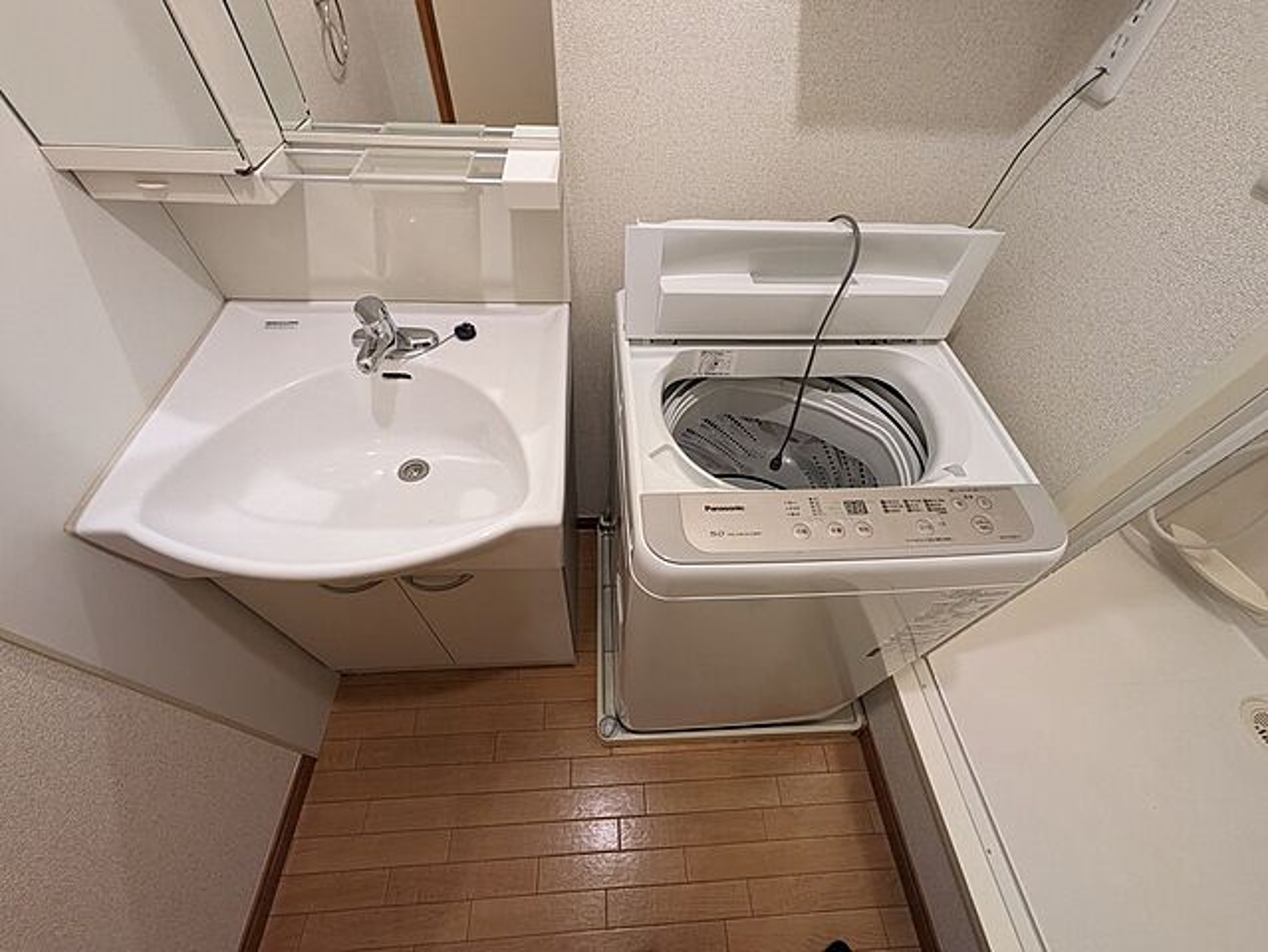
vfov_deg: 85.7
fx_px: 513
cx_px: 634
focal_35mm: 14
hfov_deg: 102.0
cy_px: 476
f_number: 2.2
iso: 230
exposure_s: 1/24
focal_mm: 1.83
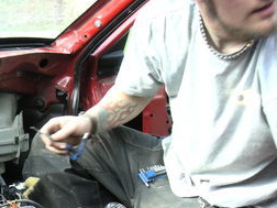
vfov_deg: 16.0
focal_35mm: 89
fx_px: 712
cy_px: 239
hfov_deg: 20.9
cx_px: -29
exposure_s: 1/24.4
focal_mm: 5.7
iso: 50
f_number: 2.8
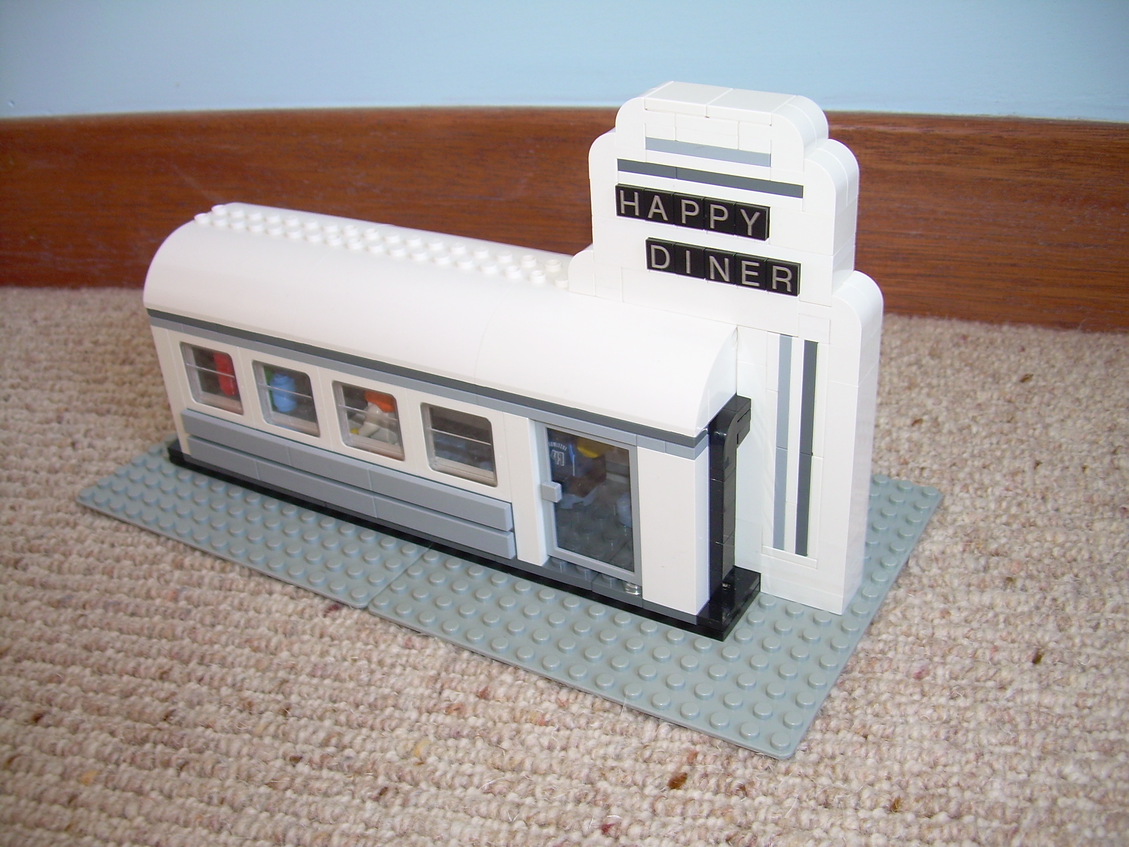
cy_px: 424
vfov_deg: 37.7
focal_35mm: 38
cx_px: 564
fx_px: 1239
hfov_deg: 49.0
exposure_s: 1/30
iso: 50
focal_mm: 6.3
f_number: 2.8
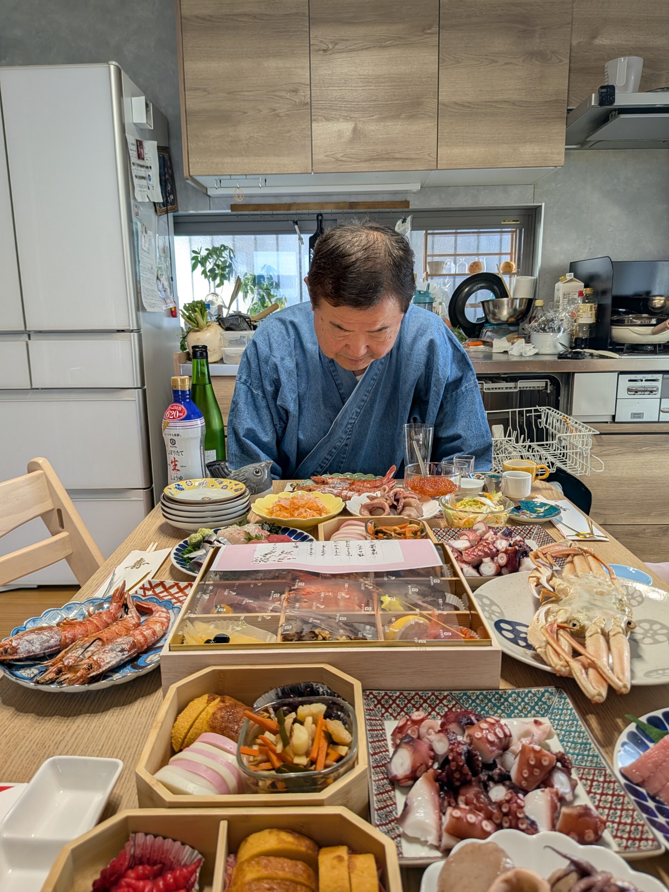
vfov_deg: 71.6
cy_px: 446
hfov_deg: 56.8
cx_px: 334
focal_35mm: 24
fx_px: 618
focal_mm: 4.53
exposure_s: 1/37.8
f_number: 1.7
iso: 47
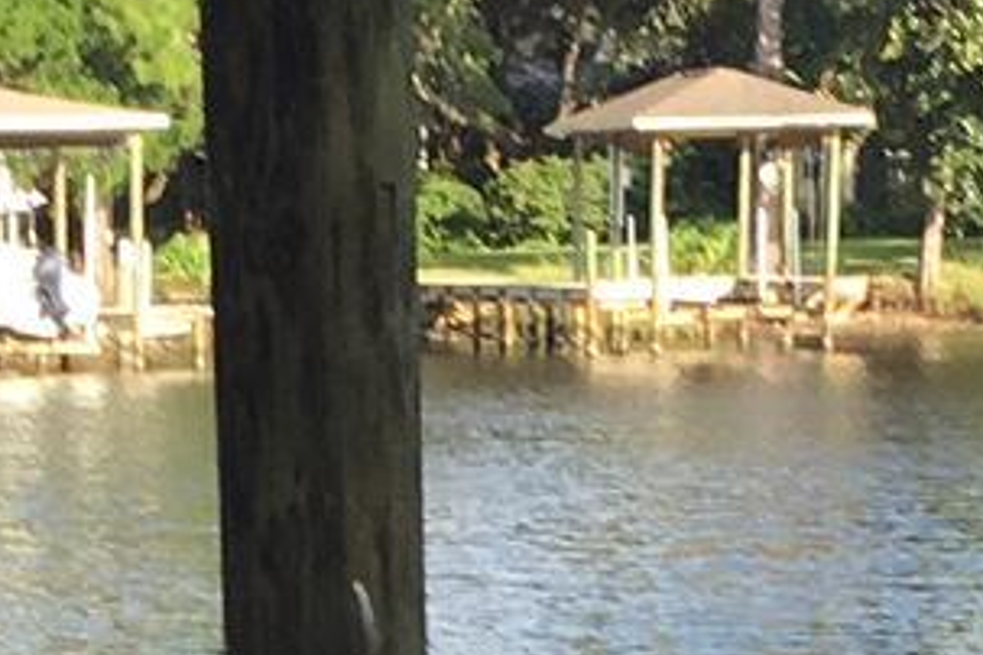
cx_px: 191
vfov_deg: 6.3
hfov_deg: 10.2
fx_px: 5488
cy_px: 1933
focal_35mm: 201
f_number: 2.2
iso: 25
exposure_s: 1/356
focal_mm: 4.15
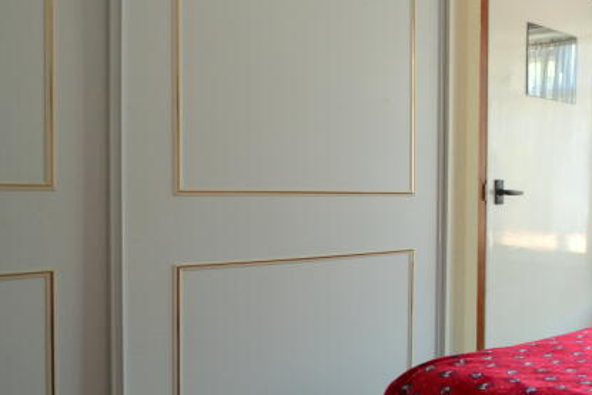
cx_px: 702
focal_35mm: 37
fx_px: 609
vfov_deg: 35.9
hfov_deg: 38.8
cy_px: 175
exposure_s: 1/60
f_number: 3.5
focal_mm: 10
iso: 450
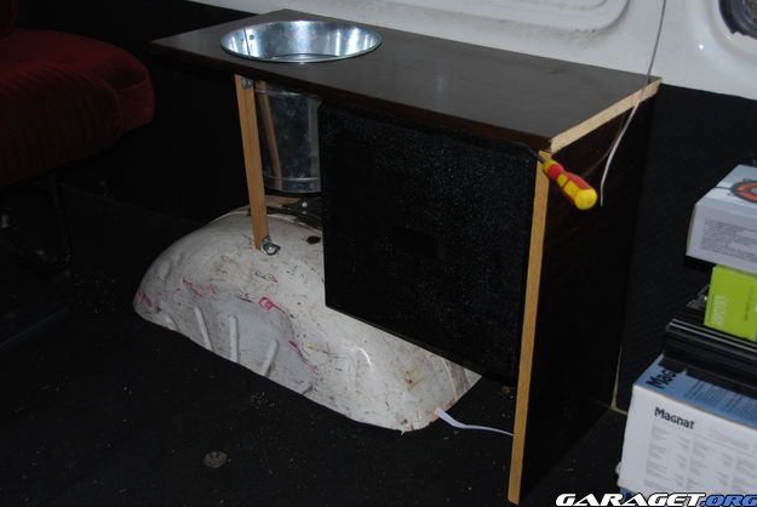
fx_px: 905
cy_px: 252
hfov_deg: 45.4
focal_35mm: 43
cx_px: 375
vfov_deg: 31.3
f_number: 4
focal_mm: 28
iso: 200
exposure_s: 1/60
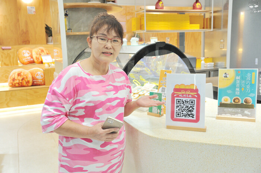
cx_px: 130
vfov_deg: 37.8
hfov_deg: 54.5
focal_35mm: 35
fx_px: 253
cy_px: 86
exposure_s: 1/80
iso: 1600
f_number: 5.6
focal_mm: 35
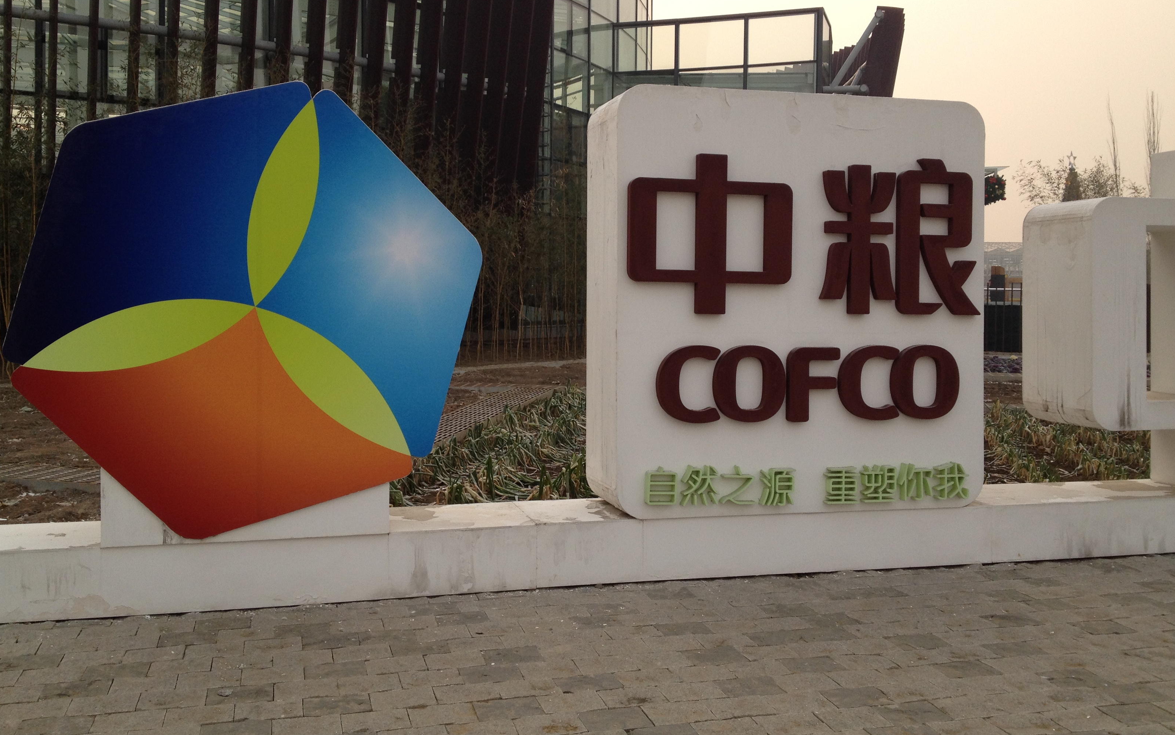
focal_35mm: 38
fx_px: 1217
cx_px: 583
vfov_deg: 33.5
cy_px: 299
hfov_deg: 51.5
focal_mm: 4.28
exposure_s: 1/649
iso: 50
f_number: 2.4
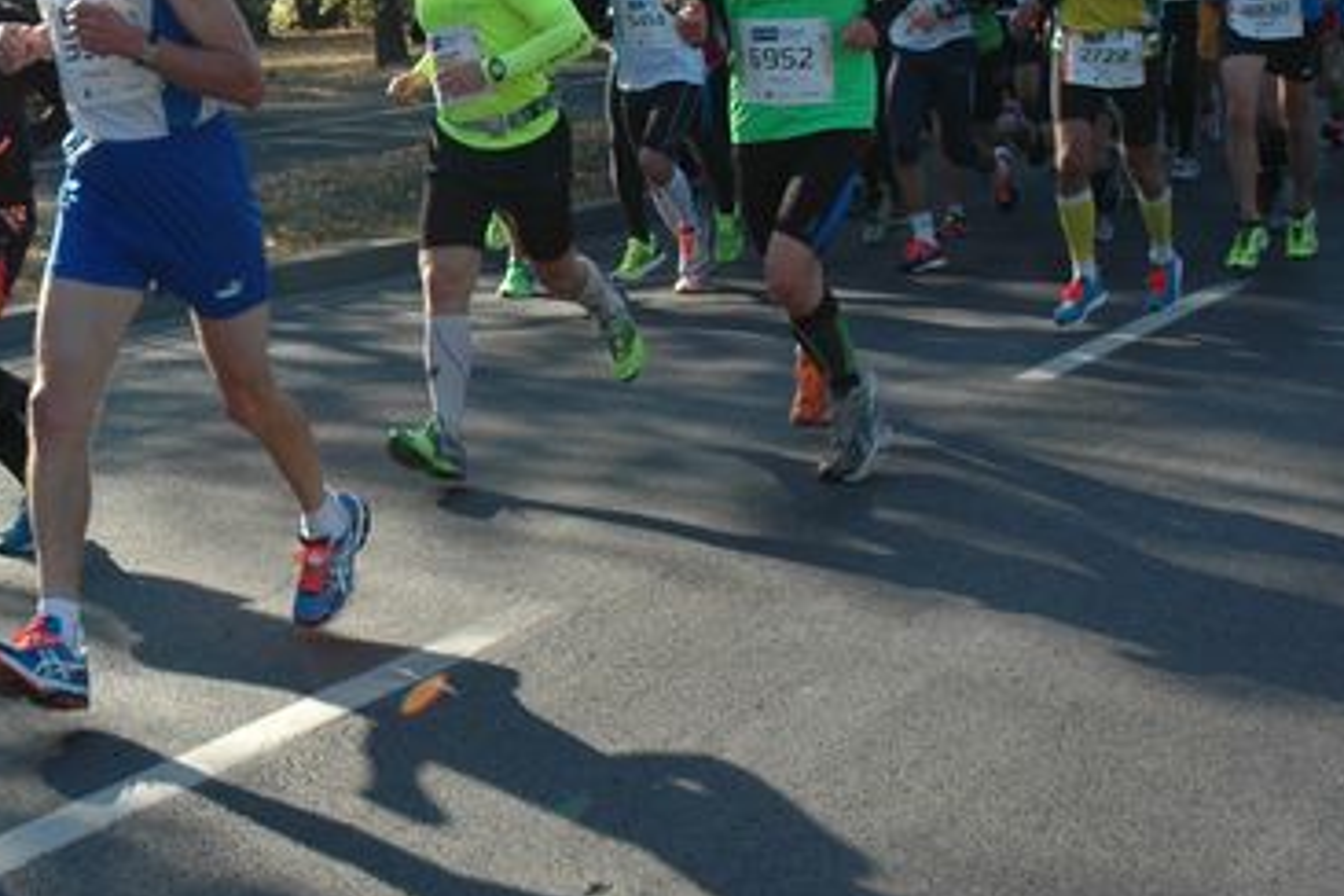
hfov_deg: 30.6
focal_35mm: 65
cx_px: 408
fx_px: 2426
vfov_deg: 20.8
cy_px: 261
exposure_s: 1/200
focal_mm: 22
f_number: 7.1
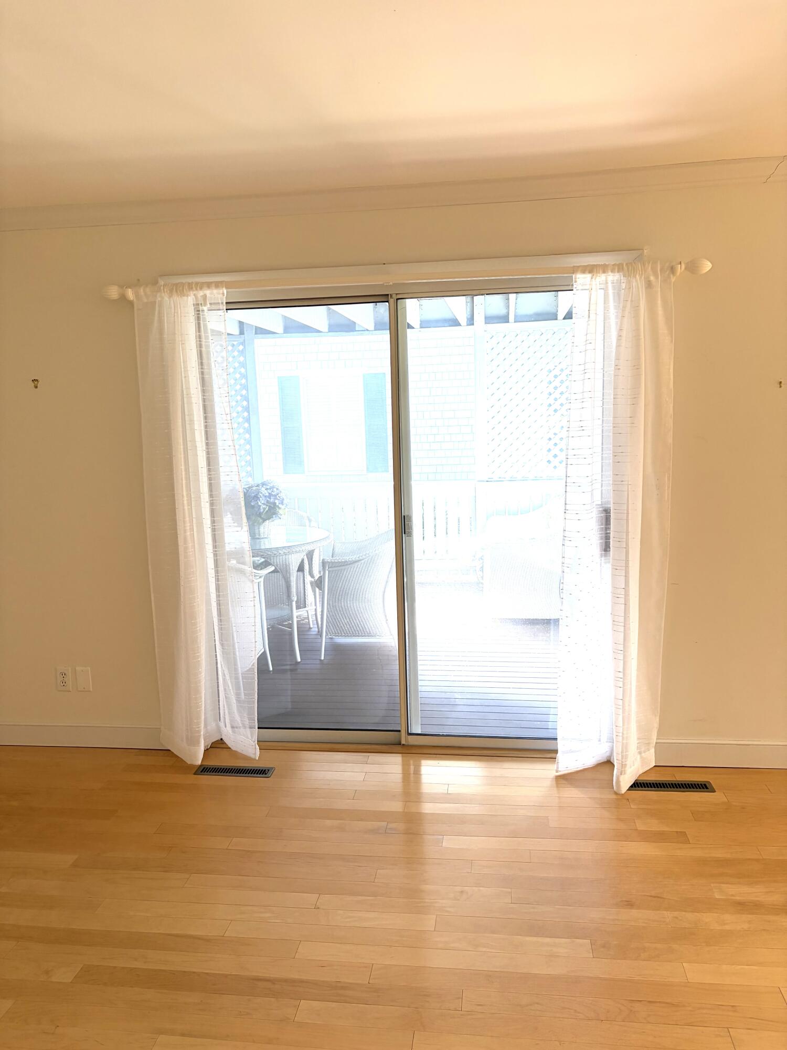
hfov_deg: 53.1
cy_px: 525
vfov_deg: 67.3
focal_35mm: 26
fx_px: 788
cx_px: 394
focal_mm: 5.96
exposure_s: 1/185
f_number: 1.6
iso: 80
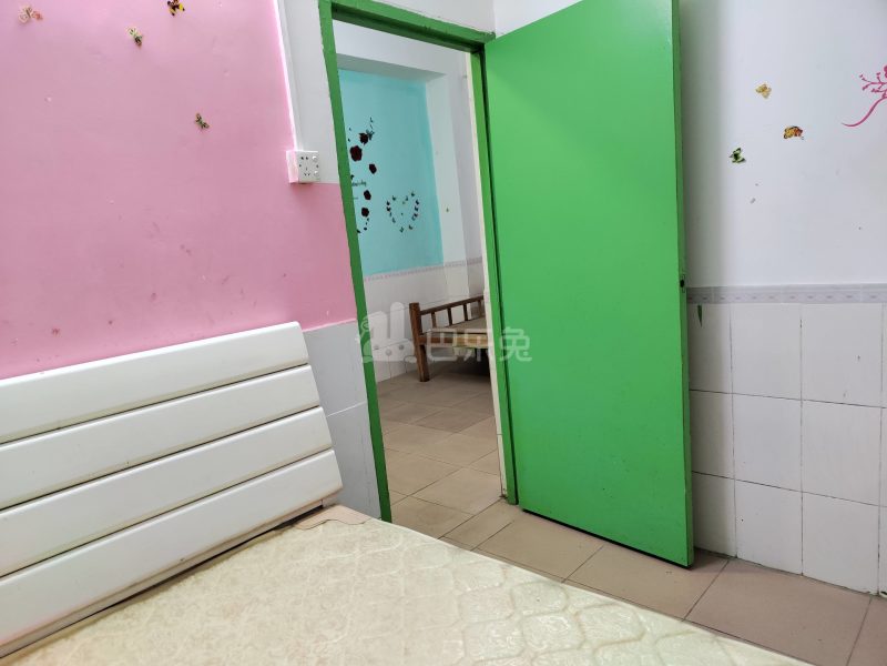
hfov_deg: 45.8
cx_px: 444
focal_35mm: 41
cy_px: 333
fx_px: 1051
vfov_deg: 35.1
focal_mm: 5.59
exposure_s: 1/50
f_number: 1.88
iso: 412
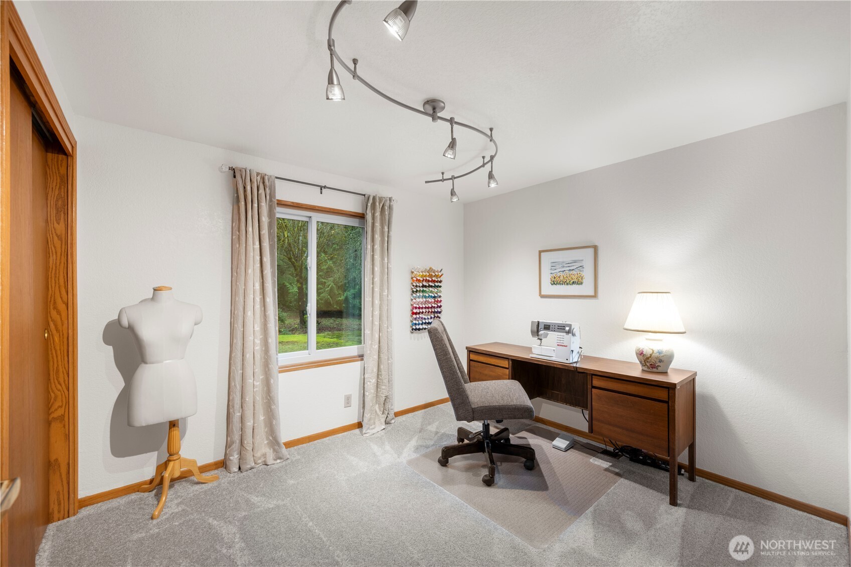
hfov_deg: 104.3
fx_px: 331
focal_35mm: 14
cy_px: 284
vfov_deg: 81.2
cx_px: 426
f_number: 8
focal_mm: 14
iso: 200
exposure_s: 1/1.67
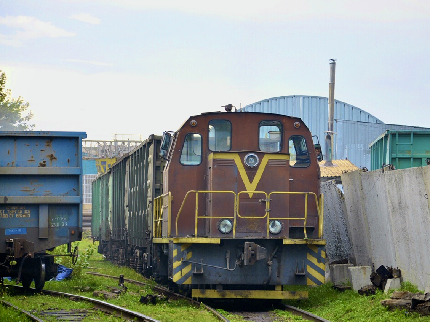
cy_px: 161
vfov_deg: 8.6
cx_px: 242
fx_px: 2130
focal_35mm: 172
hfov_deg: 11.5
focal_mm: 105
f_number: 5.6
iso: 200
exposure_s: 1/160
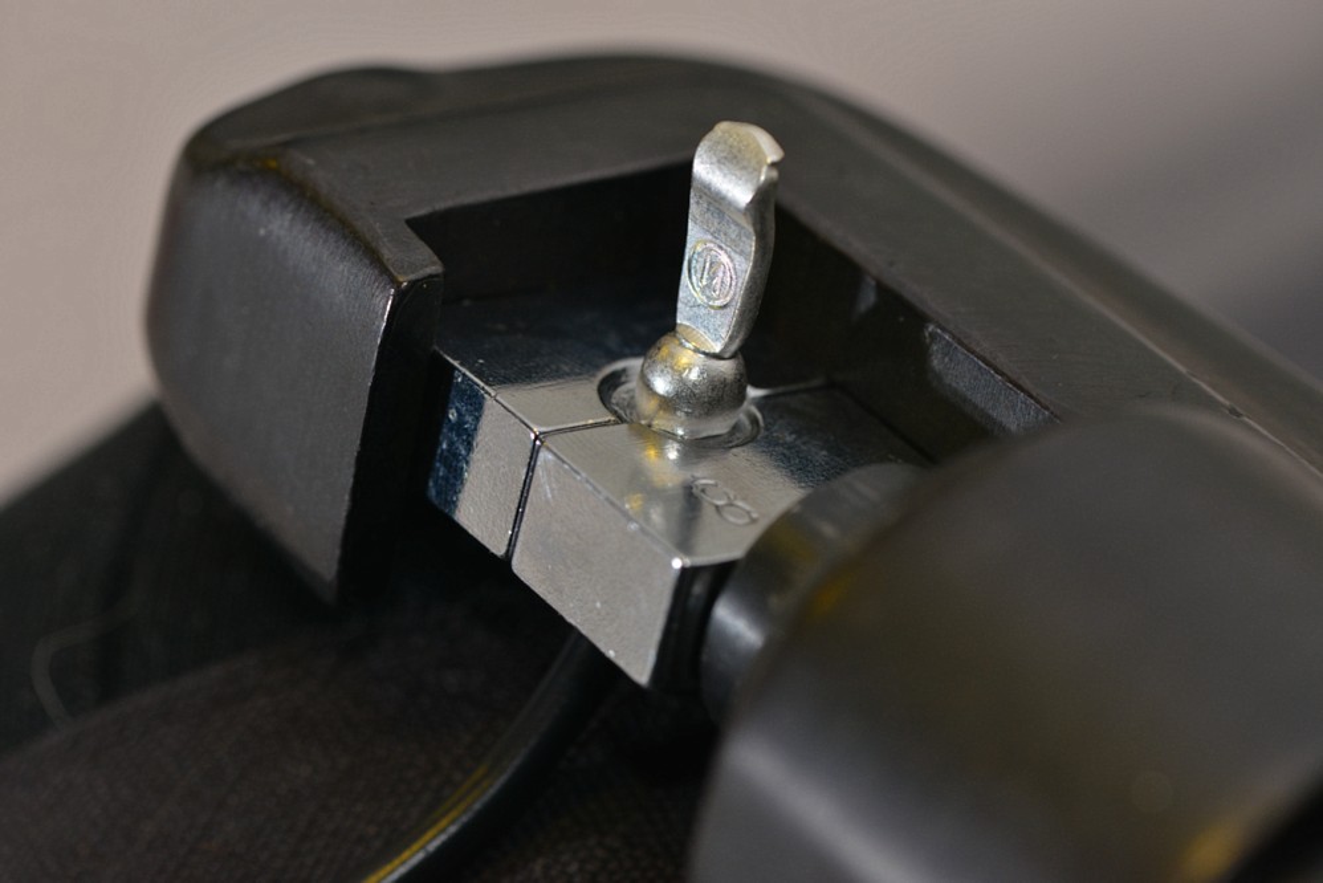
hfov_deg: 19.5
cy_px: 442
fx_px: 3860
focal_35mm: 105
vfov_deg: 13.0
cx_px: 662
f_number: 8
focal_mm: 105
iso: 800
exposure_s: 1/15
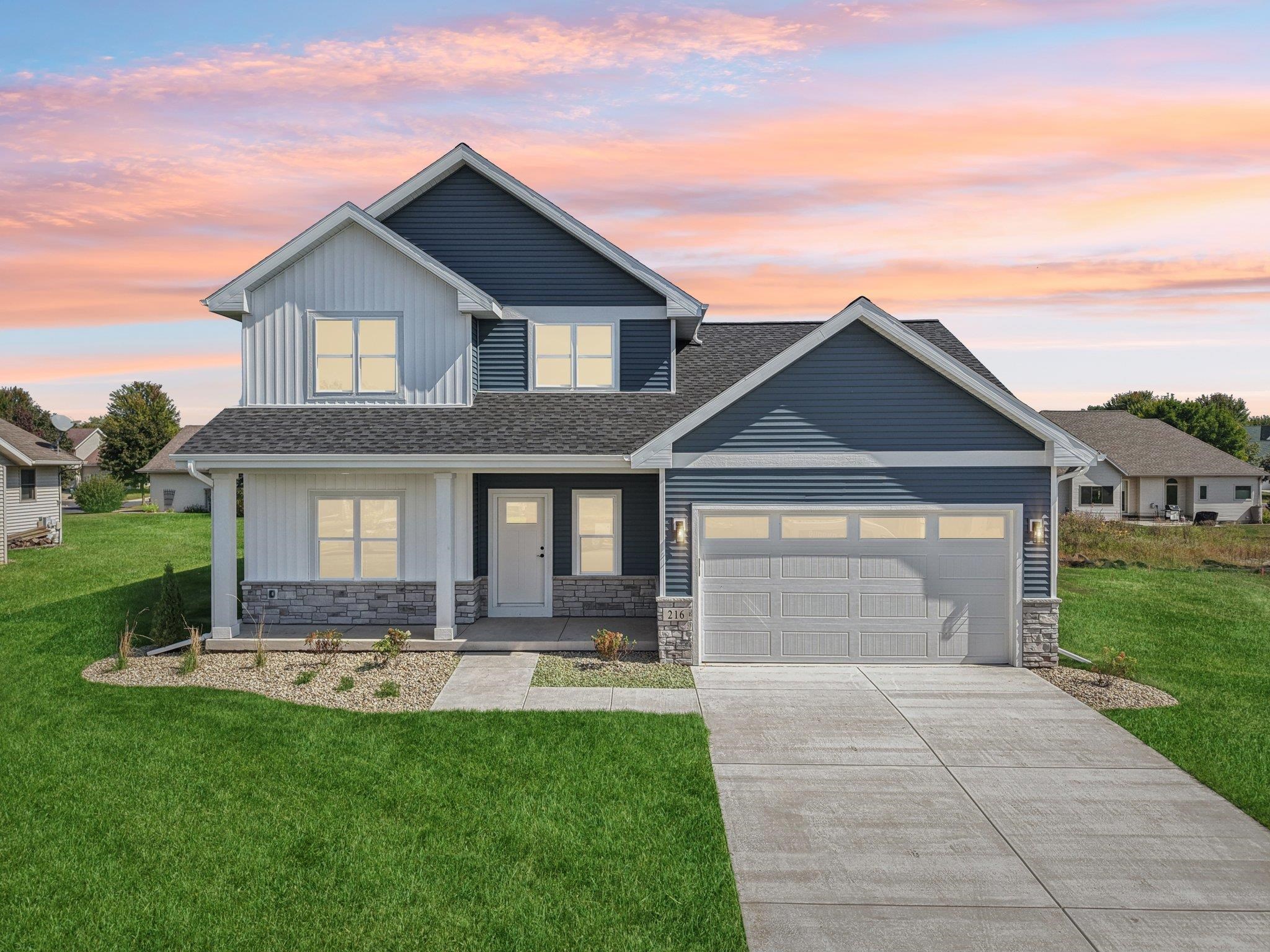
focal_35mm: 24
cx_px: 635
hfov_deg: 71.6
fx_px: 881
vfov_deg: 56.8
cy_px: 476
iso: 140
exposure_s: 1/3200
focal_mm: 8.67
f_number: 1.8
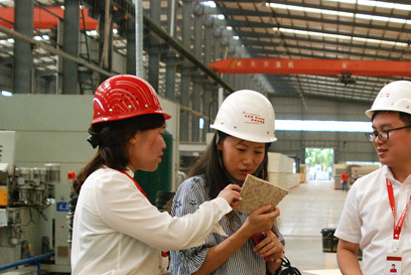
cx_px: 325
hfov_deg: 27.5
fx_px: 823
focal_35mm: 72
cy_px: 219
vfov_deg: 18.8
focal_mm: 28
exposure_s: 1/160
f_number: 6.3
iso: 1000
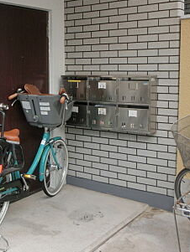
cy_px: 97
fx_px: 373
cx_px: 40
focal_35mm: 51
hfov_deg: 28.0
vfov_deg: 37.3
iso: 80
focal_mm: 4.24
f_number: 3
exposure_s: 1/125
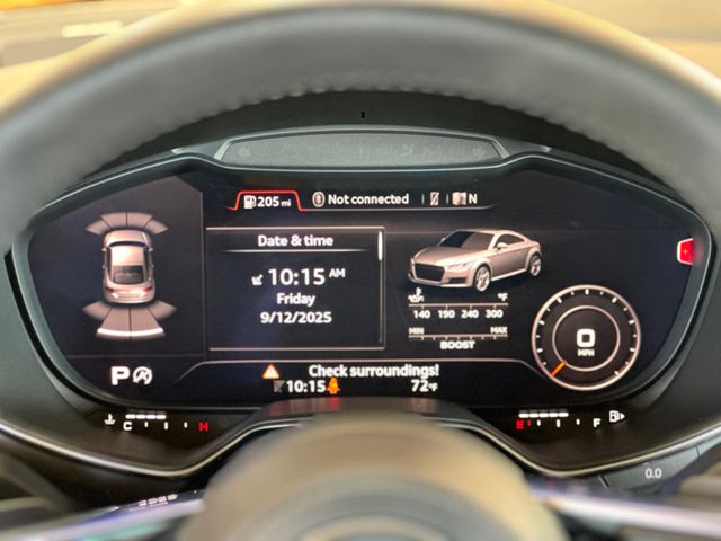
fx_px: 1604
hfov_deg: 25.3
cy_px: 270
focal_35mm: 77
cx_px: 360
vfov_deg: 19.1
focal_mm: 9
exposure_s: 1/15
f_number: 2.8
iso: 500
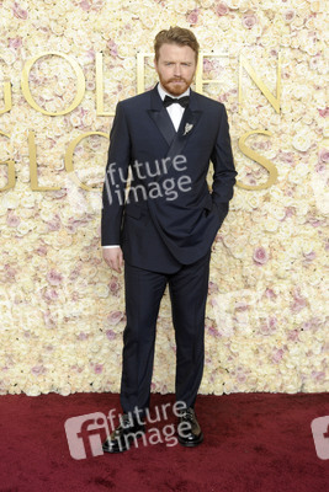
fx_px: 822
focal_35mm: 60
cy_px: 246
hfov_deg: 22.6
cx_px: 164
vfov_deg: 33.4
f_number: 13
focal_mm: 60
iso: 1000
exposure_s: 1/250
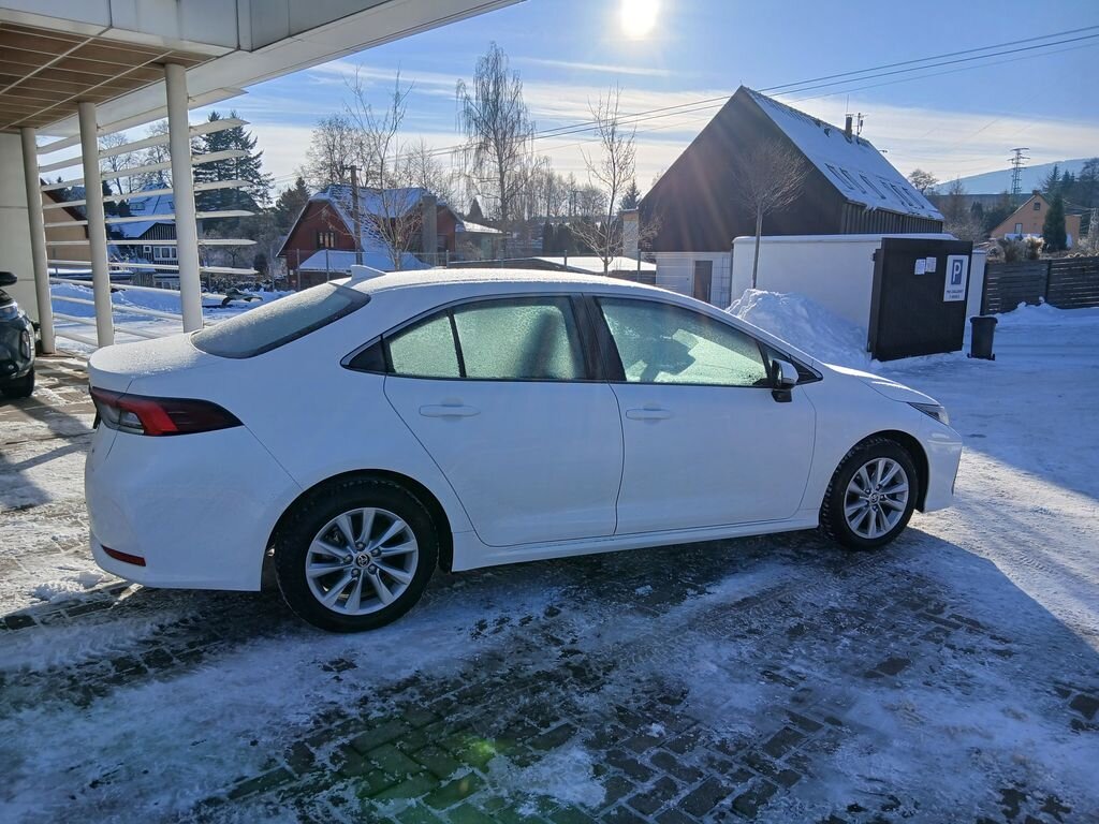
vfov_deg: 53.1
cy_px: 412
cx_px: 550
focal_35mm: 26
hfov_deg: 67.3
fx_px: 825
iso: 20
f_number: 1.8
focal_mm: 3.98
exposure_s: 1/611
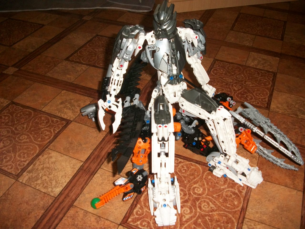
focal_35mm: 35
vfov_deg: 40.7
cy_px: 114
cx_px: 152
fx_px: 308
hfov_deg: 52.6
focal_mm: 6.3
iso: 250
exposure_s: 1/125
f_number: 3.1
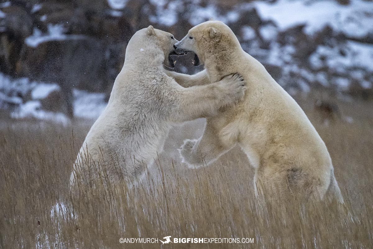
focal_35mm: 560
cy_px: 124
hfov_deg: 3.7
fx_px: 5802
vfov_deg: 2.5
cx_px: 186
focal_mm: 560
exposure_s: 1/1600
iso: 9000
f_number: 7.1
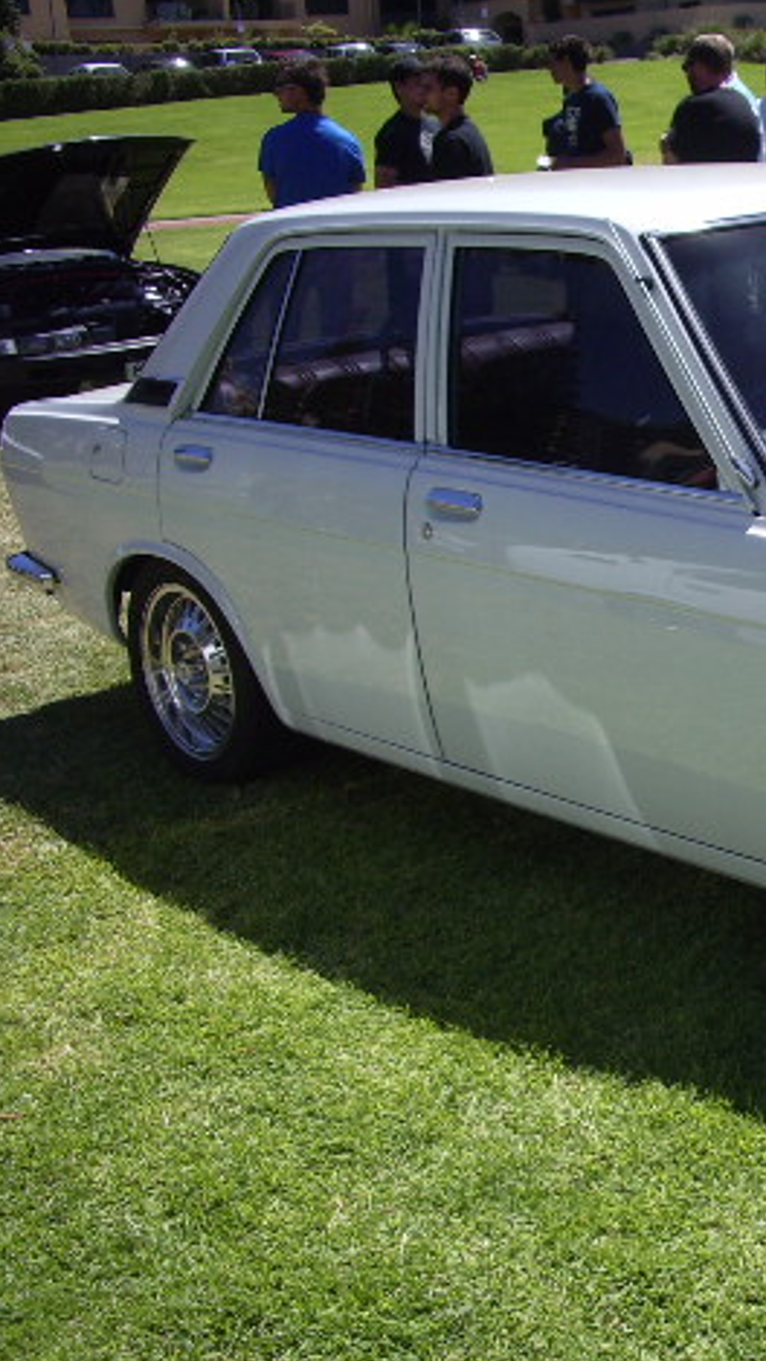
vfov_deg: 39.9
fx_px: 1877
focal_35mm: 52
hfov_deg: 21.5
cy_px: 682
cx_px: 905
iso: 80
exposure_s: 1/640
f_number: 4.3
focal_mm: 5.8
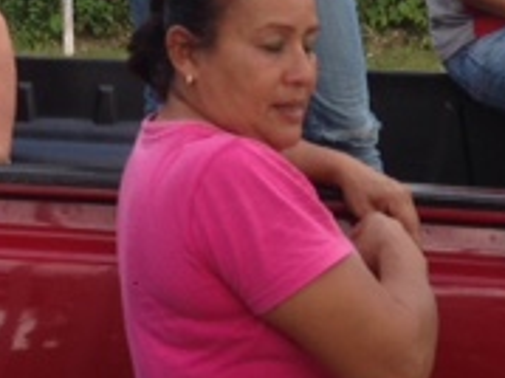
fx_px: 1720
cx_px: 6
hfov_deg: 16.4
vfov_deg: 12.1
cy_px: -133
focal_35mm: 118
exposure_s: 1/180
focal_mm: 4.12
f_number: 2.4
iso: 50
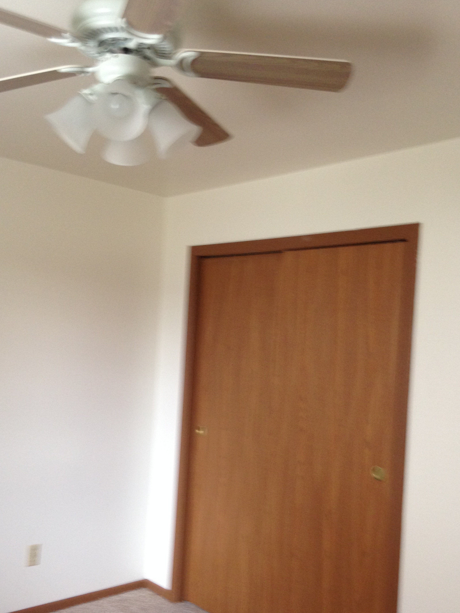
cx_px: 208
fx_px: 691
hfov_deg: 36.8
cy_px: 352
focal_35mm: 39
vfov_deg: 47.7
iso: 125
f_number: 2.4
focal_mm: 4.12
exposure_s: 1/20
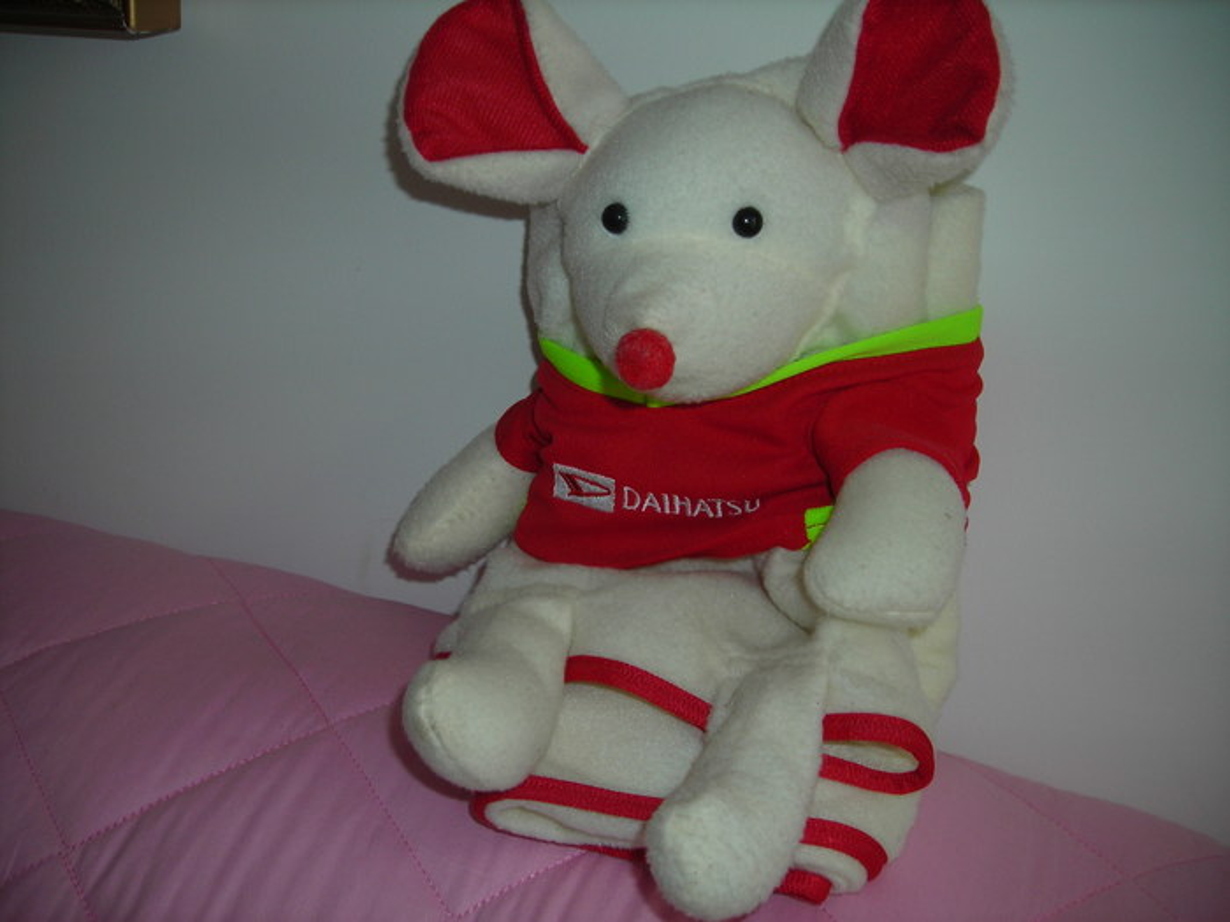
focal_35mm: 38
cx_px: 615
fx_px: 1350
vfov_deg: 37.7
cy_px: 461
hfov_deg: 49.0
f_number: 3.2
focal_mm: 6.3
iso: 50
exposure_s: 1/60.1
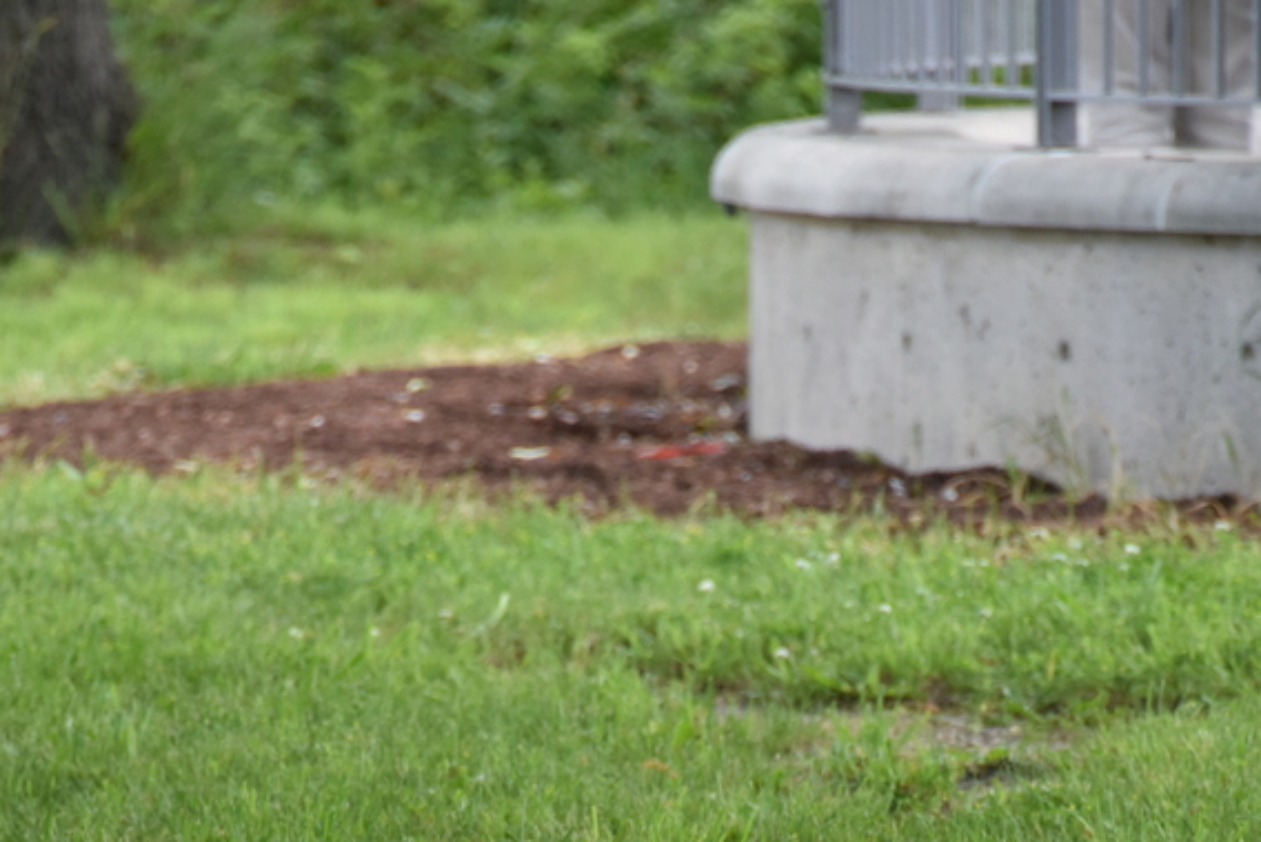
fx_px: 23683
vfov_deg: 2.0
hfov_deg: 3.0
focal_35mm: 676
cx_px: 646
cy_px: 918
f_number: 5.6
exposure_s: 1/640
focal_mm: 300
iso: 1800
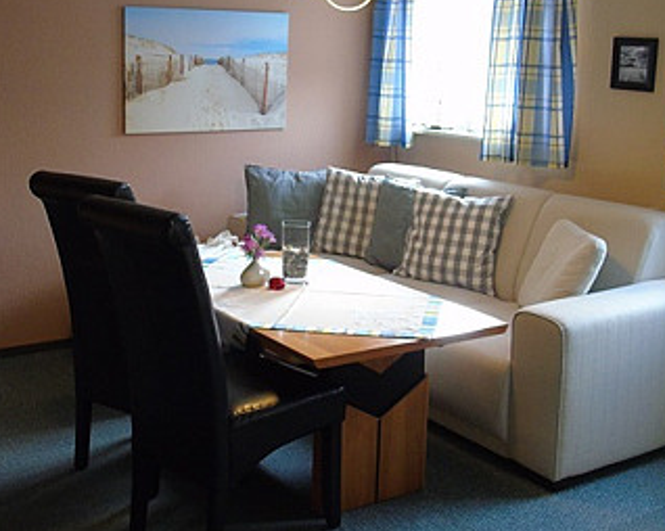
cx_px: 328
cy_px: 207
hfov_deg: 39.6
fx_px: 924
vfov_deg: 31.9
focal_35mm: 47
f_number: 3.8
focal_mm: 6.1
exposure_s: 1/20
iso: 400
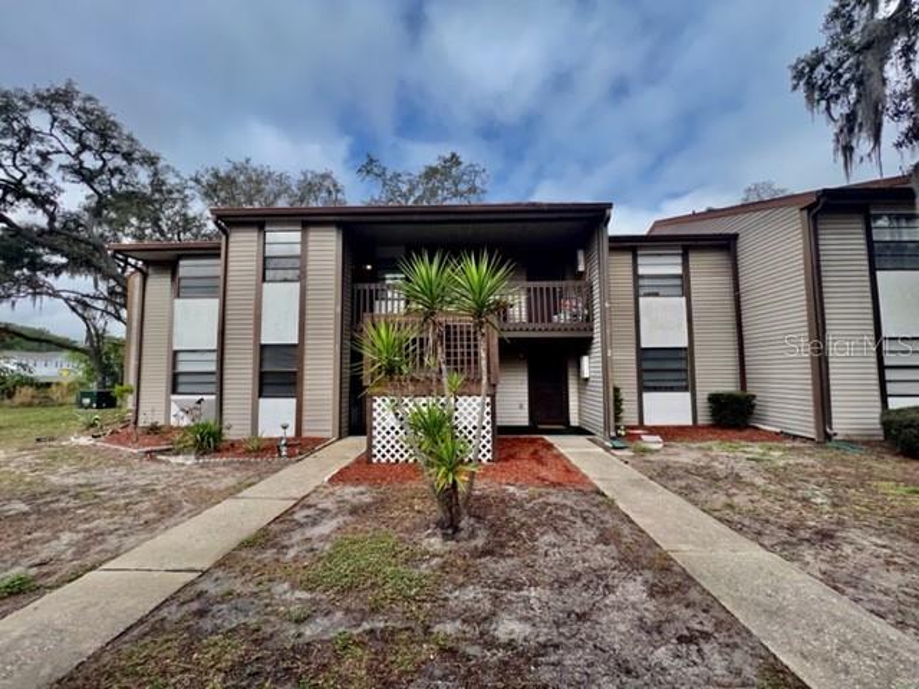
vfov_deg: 89.9
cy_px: 344
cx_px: 460
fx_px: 345
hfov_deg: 106.2
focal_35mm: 13
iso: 32
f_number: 1.8
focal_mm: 1.57
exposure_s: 1/1393
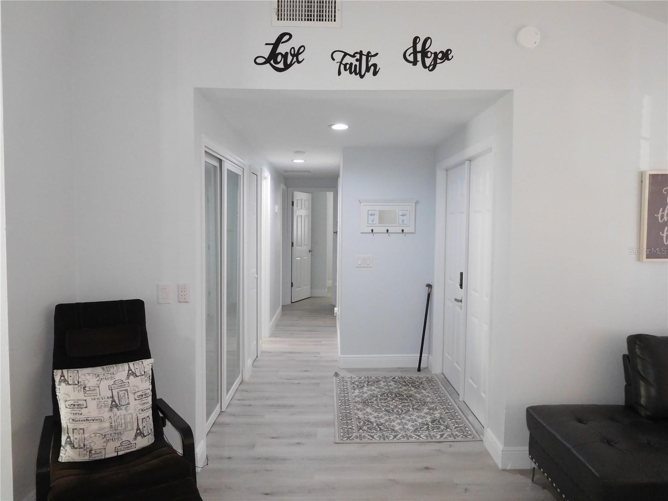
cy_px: 250
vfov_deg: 54.9
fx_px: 482
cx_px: 334
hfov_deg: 69.4
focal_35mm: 25
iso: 400
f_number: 3.4
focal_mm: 4.5
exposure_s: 1/30
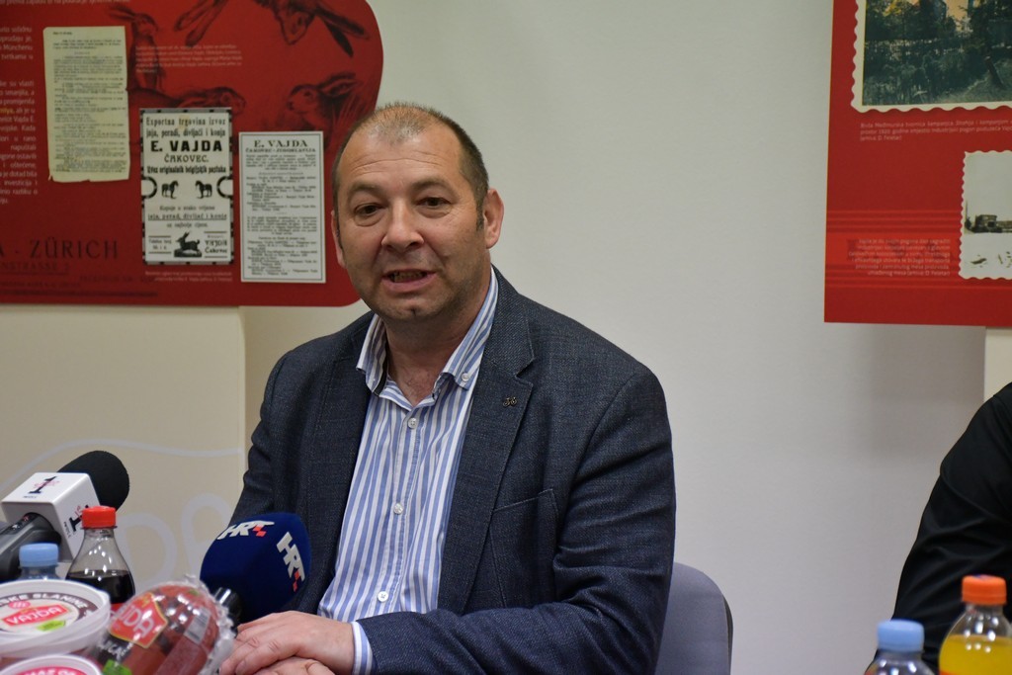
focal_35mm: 90
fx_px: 2530
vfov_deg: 15.2
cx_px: 506
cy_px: 338
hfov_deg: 22.6
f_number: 5
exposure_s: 1/250
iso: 3200
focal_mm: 60
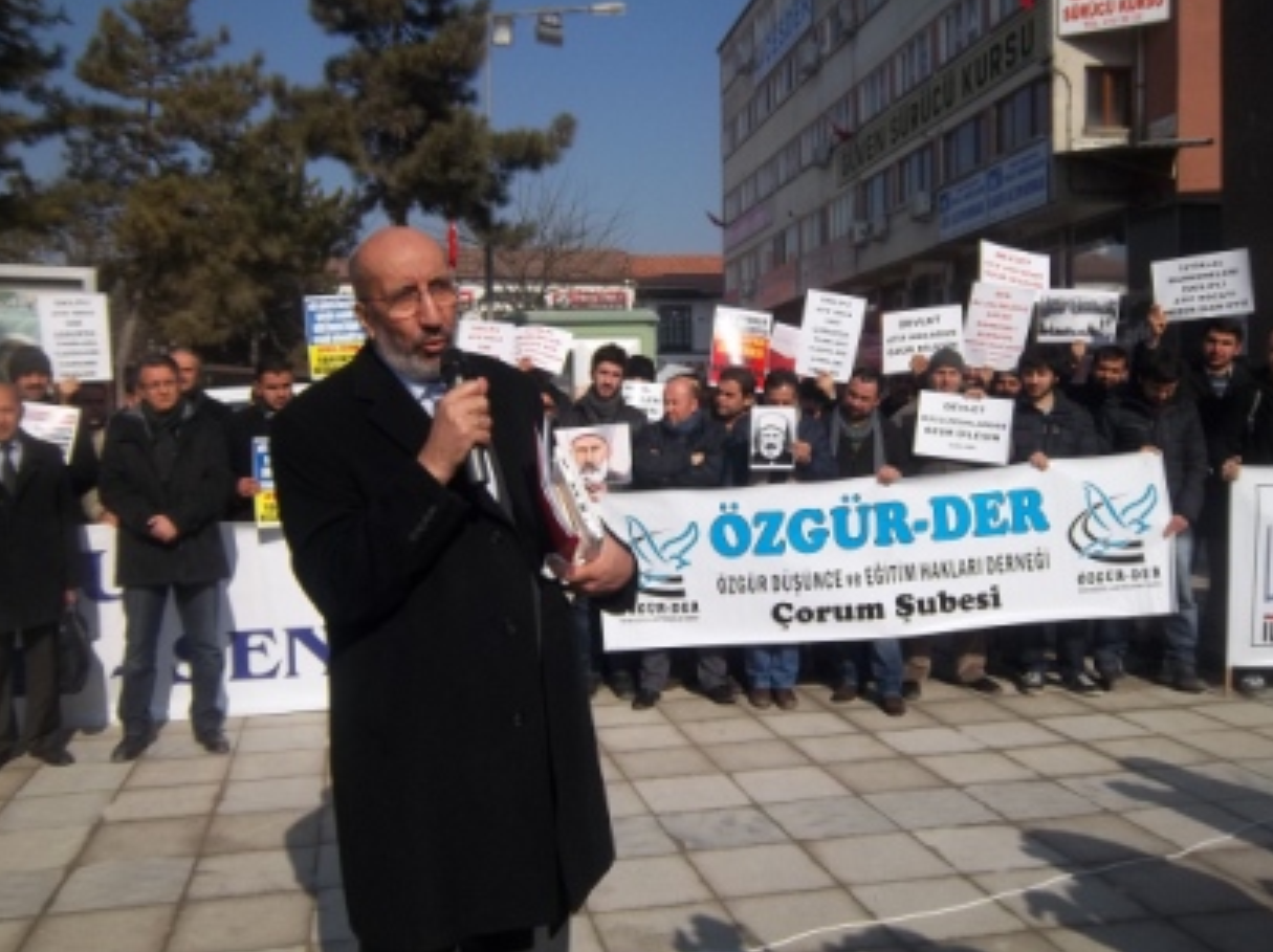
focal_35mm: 31
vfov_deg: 45.3
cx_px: 588
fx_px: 1139
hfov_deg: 58.3
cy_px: 427
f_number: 7.86
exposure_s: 1/400
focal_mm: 5.05
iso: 64
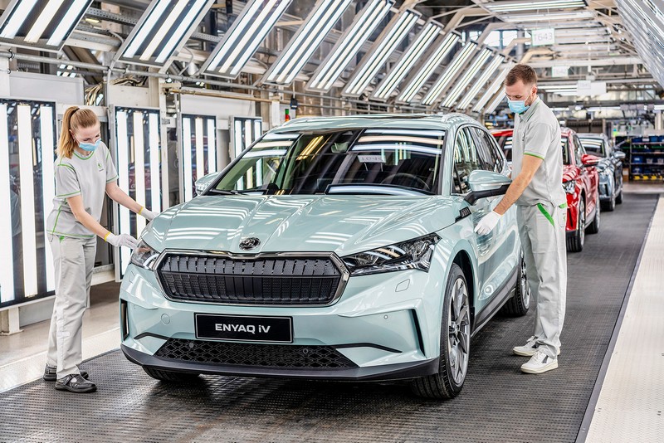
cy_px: 222
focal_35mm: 55
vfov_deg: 24.6
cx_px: 332
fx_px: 1015
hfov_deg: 36.2
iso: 400
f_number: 4
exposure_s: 1/160
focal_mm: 55
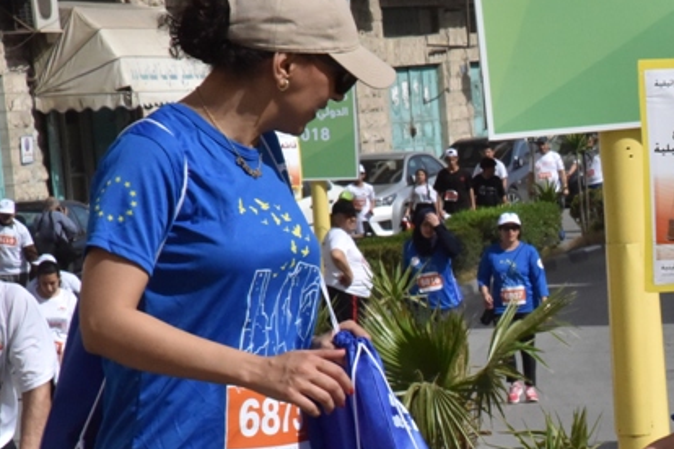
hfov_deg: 7.9
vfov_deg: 5.3
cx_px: 790
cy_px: 429
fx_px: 4867
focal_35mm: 260
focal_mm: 105
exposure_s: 1/2500
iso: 2500
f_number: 22
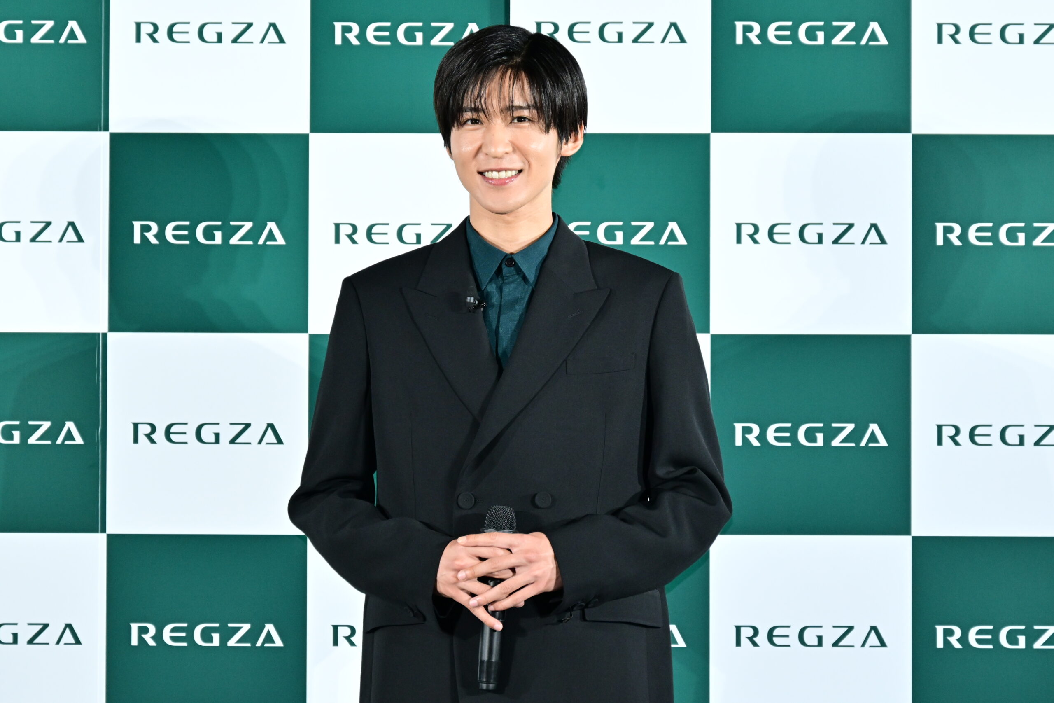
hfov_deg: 9.1
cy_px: 352
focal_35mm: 225
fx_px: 6587
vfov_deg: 6.1
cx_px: 527
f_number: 6.3
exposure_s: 1/200
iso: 1250
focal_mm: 150
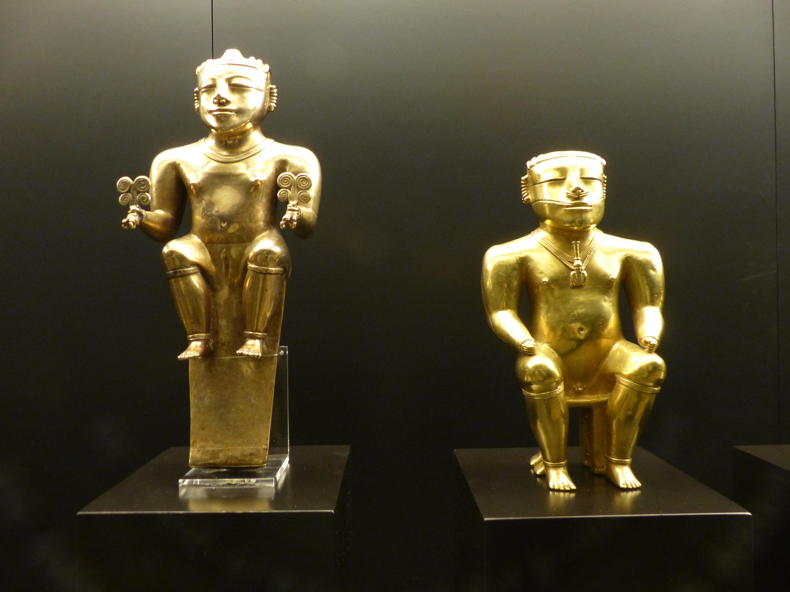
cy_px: 296
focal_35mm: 25
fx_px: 571
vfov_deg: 54.9
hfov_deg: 69.4
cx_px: 395
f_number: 2.8
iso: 400
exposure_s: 1/5
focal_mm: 4.5
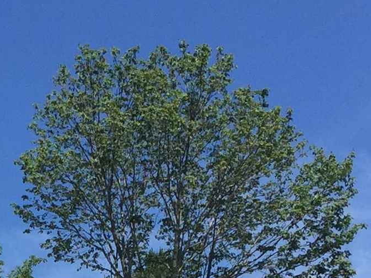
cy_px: 593
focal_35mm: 133
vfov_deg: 10.1
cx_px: -28
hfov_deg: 14.5
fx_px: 1425
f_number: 2.2
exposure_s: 1/2825
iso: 32
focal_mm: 4.15
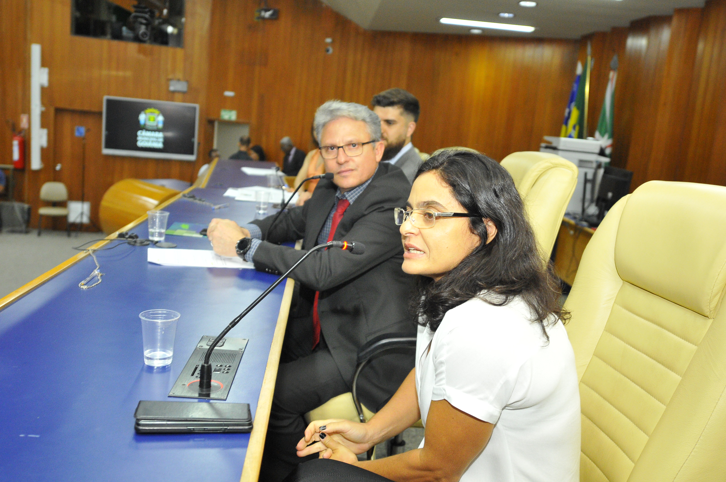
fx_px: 725
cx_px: 363
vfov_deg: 36.8
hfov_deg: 53.2
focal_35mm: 36
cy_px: 241
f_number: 3.2
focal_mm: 24
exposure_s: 1/125
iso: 1600
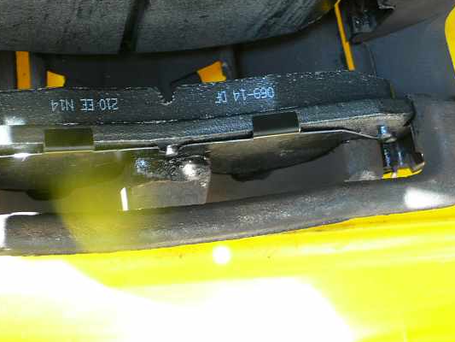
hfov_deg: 37.3
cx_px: 172
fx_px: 671
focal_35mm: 51
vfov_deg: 28.5
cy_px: 130
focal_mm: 6.3
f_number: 2.8
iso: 100
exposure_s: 1/30
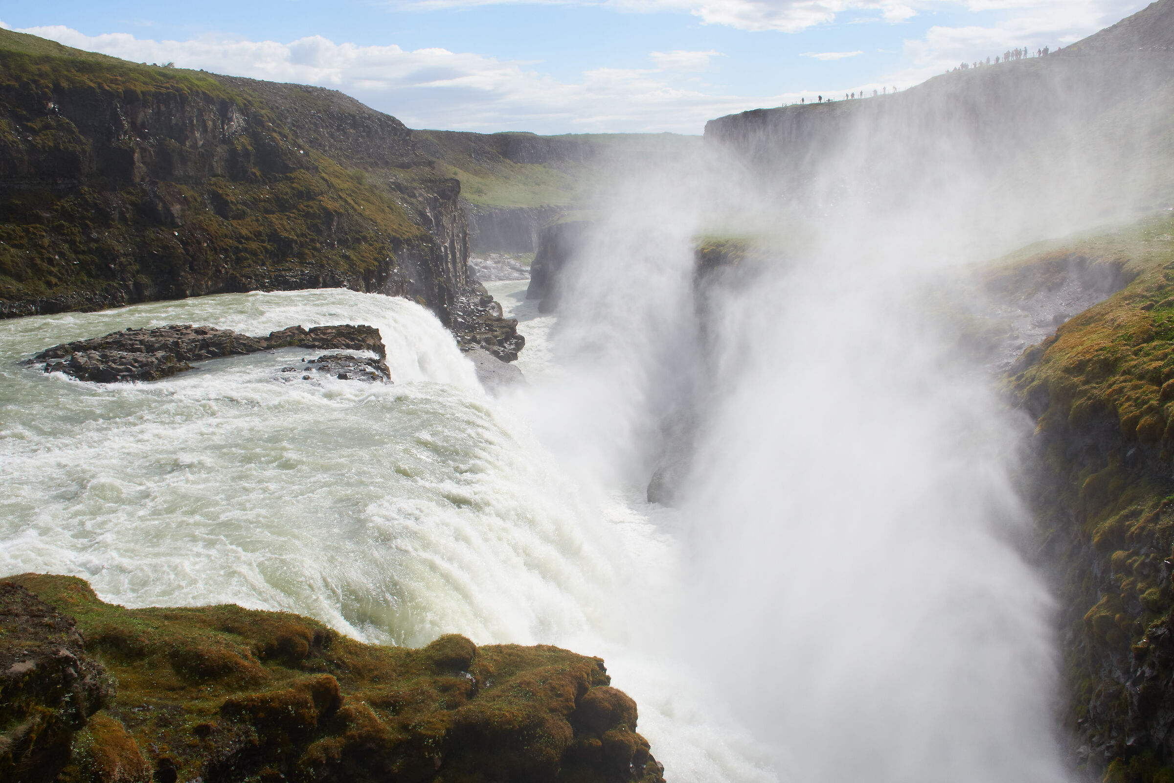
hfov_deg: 53.1
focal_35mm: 36
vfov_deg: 36.9
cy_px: 392
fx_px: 1174
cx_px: 587
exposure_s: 1/800
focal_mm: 24
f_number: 11
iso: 400
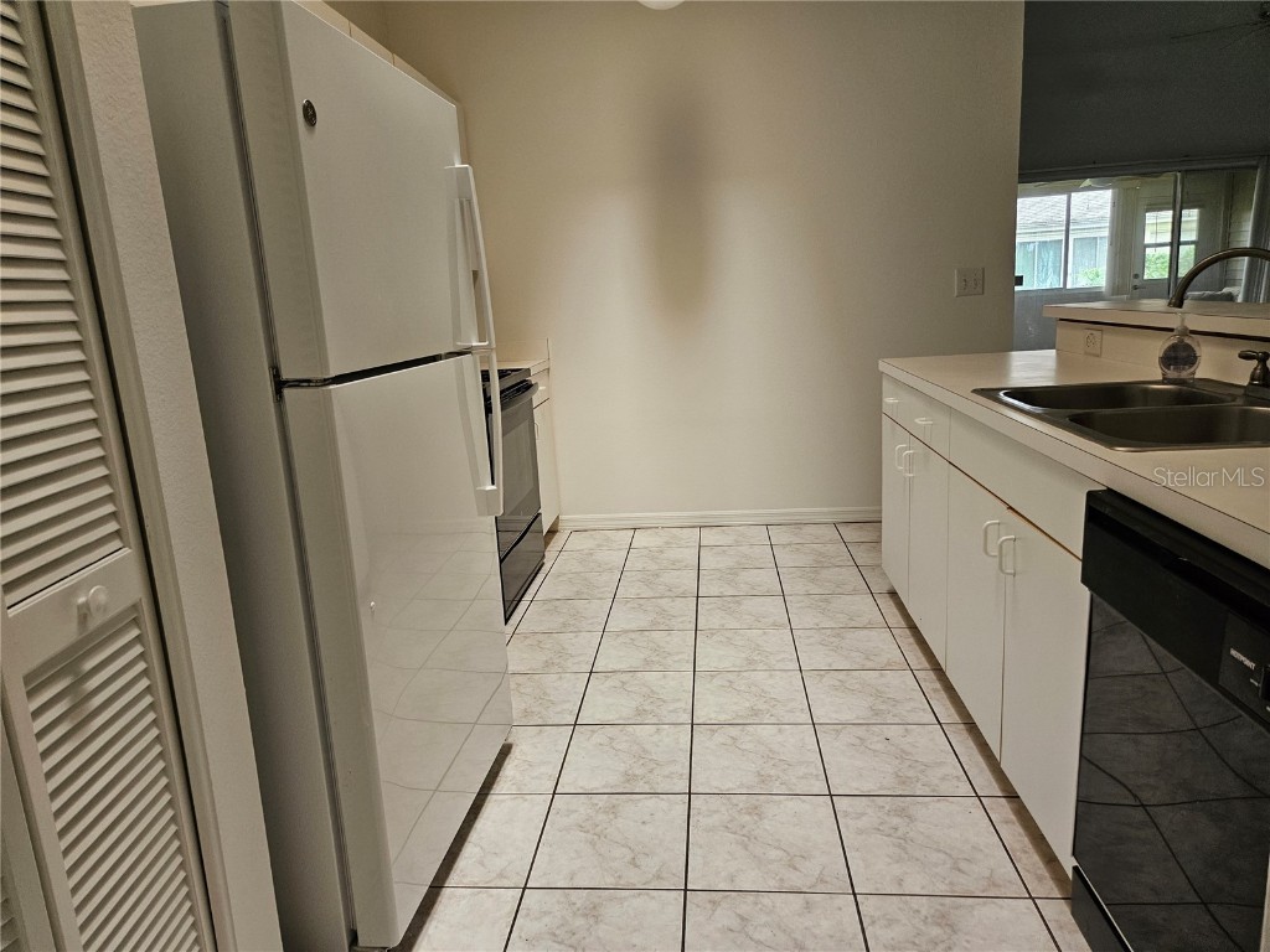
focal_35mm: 23
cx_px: 635
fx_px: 844
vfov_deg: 58.9
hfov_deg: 73.9
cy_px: 476
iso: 400
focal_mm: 5.4
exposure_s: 1/170
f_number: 1.8
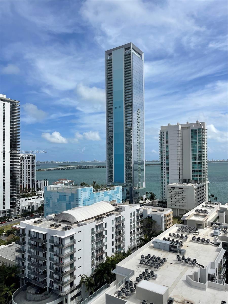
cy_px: 152
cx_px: 114
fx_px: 220
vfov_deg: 69.4
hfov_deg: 54.9
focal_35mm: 25
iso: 32
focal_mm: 5.1
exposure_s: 1/6993
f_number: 1.6
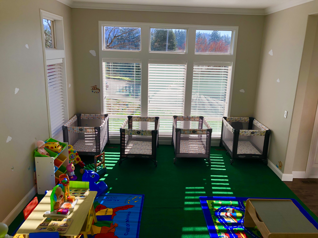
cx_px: 159
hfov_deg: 63.4
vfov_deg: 49.7
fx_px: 257
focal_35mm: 28
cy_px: 119
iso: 20
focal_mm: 4
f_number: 1.8
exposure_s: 1/552
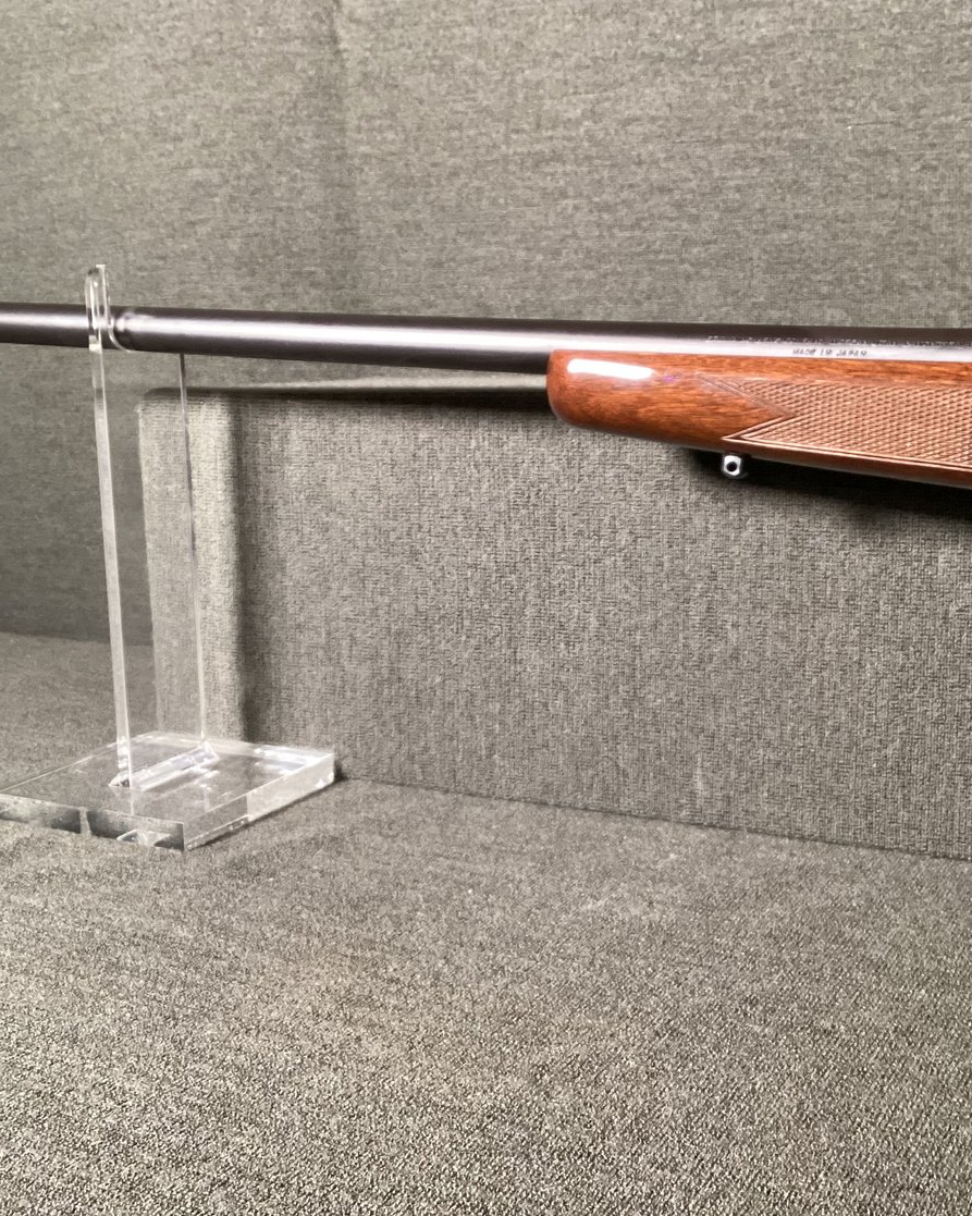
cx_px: 520
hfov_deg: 36.5
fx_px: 1475
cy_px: 603
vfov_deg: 44.8
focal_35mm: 41
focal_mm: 3.3
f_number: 2.4
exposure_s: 1/40
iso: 320
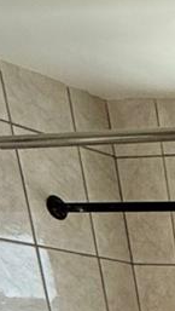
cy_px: 703
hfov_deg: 9.2
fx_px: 749
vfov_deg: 15.5
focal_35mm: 91
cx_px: 591
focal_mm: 2.22
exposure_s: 1/120
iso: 80
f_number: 2.2
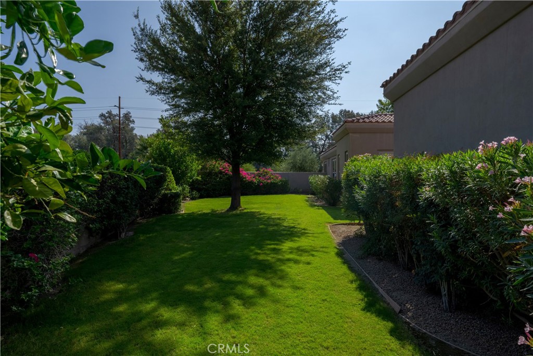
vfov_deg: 59.5
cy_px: 178
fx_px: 311
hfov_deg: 81.2
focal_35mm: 21
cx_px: 266
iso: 400
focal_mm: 21
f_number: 10
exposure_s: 1/2000
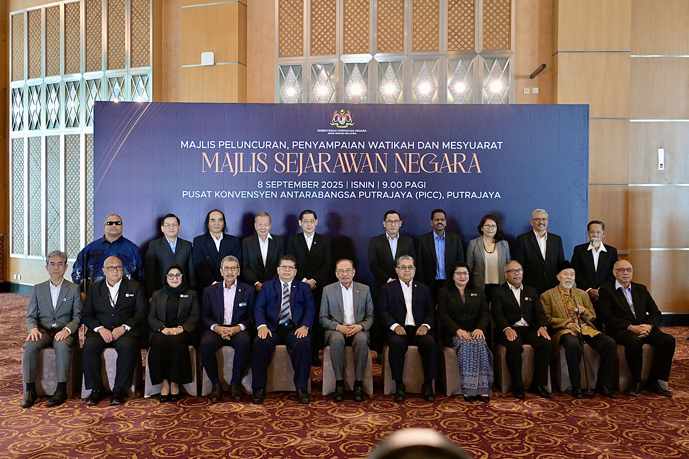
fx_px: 593
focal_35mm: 31
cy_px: 230
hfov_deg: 60.3
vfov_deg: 42.3
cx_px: 344
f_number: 4.5
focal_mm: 31
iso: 4000
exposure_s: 1/100
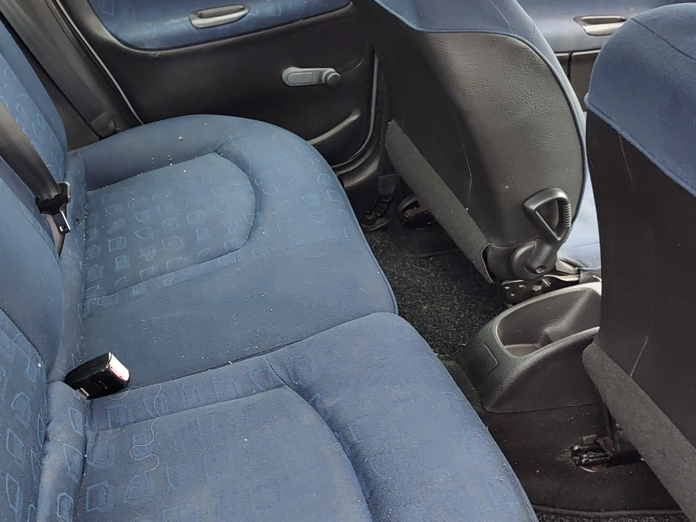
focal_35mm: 35
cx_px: 180
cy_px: 277
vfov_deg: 40.7
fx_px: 704
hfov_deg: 50.6
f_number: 1.8
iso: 378
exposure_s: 1/33.3
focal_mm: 5.56
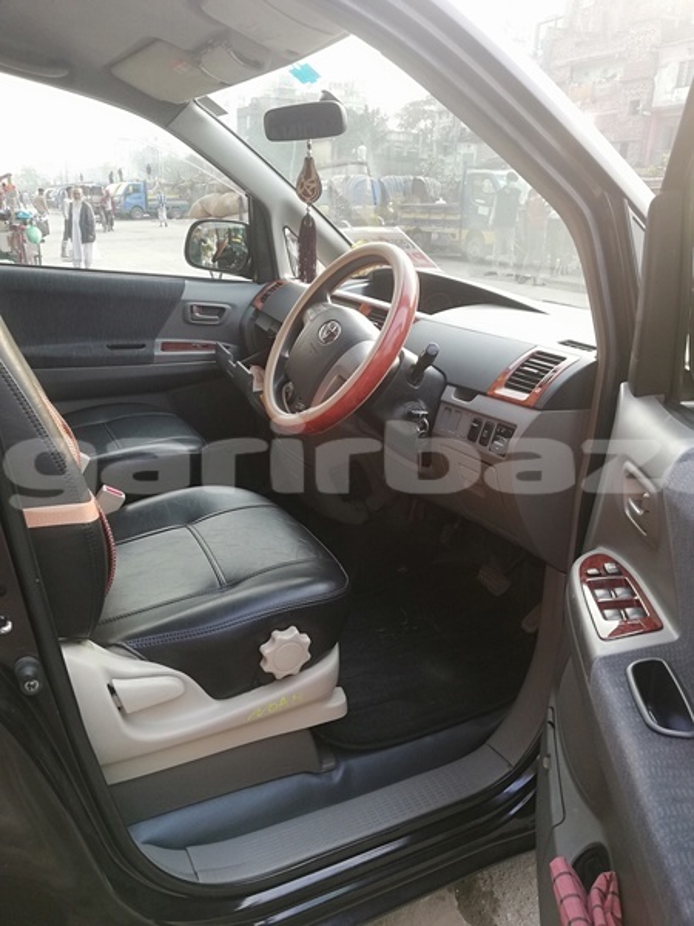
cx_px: 347
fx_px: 695
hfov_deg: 53.1
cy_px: 463
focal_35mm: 26
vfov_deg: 67.3
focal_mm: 3.81
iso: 80
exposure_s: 1/100
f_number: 2.2
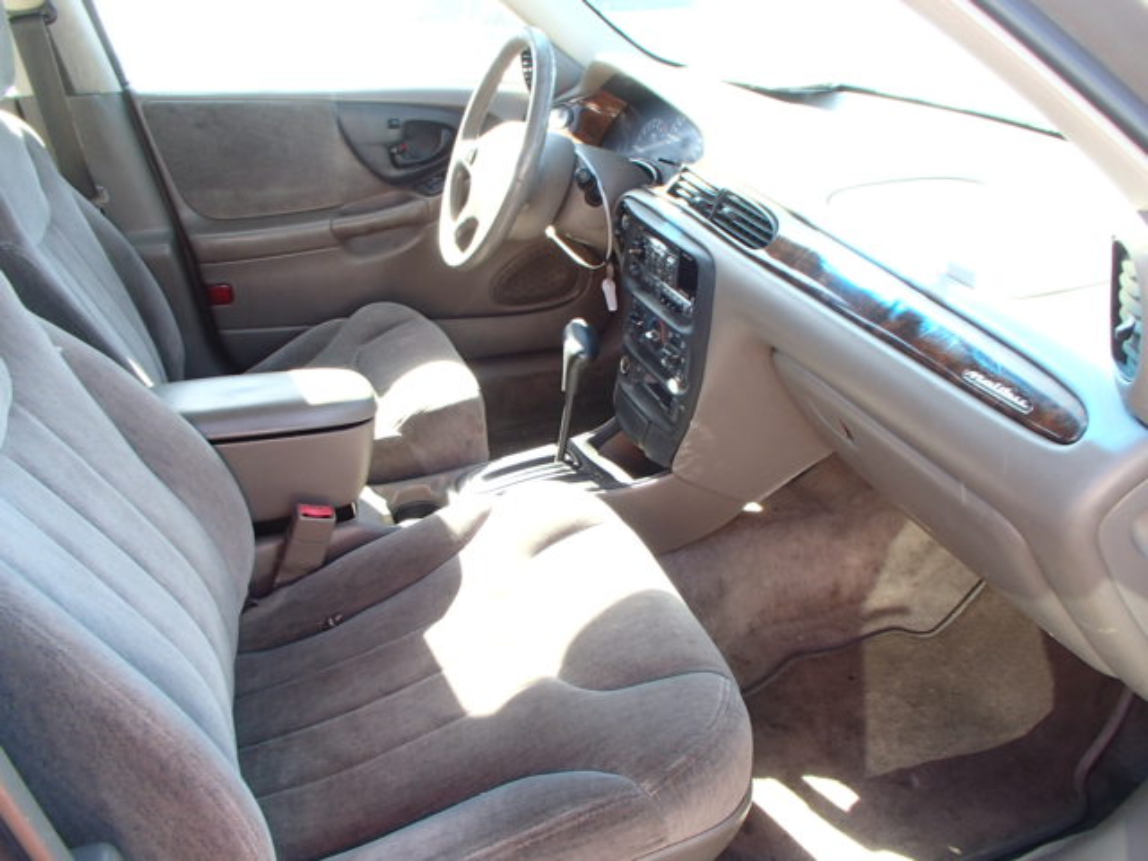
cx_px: 574
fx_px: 929
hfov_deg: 63.4
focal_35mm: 28
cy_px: 430
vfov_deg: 49.7
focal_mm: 5
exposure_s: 1/60
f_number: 3.9
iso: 160
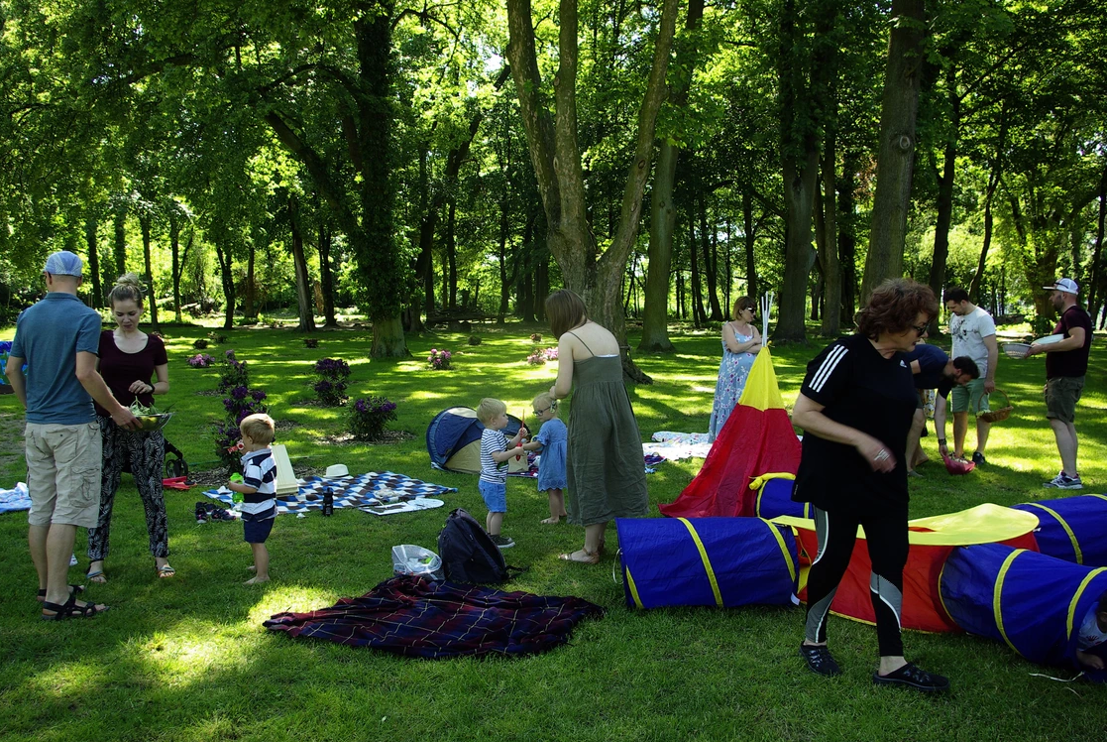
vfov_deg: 45.1
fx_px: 893
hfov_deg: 63.6
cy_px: 374
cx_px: 532
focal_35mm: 29
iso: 200
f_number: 5.6
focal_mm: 18
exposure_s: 1/100
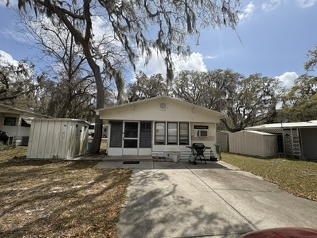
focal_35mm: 15
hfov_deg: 98.2
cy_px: 120
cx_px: 157
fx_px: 137
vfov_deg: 81.7
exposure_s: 1/2494
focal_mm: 2.22
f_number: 2.2
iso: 50
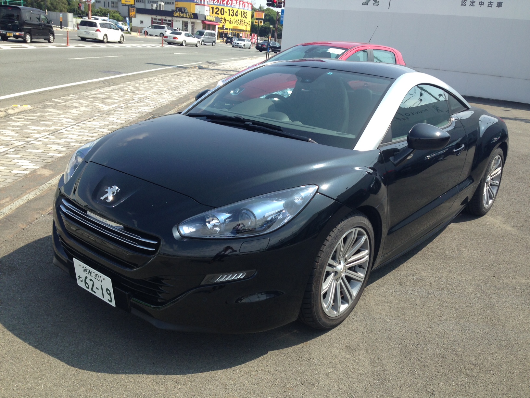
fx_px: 505
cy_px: 199
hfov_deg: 55.4
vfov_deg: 42.9
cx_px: 265
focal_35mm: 33
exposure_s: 1/834
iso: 50
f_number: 2.4
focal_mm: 4.13
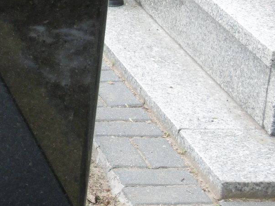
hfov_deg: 9.5
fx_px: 1597
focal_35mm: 201
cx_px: -147
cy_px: 12
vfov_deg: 7.4
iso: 100
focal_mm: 10.5
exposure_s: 1/125
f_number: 4.2
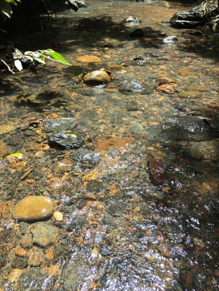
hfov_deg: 48.2
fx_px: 245
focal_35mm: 29
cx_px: 110
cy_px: 146
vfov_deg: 61.7
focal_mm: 4.15
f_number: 2.2
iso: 32
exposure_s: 1/465
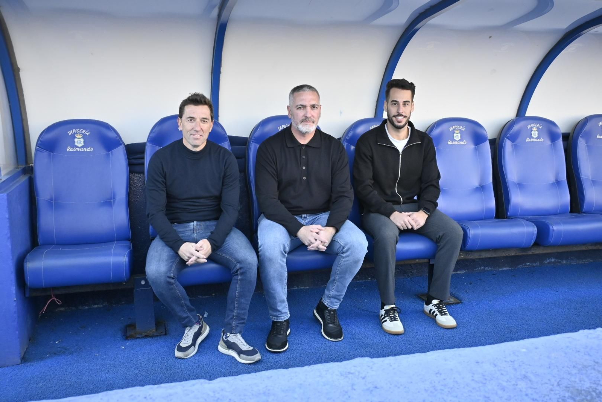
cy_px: 201
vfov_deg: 39.2
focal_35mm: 34
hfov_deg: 56.1
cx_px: 301
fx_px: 564
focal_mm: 22.5
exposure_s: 1/400
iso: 1000
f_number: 5
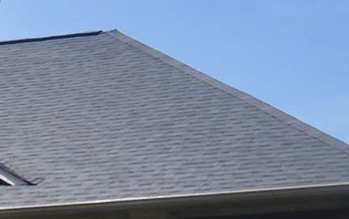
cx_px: 9
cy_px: 336
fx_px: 2046
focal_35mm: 215
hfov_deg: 9.7
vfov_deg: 6.0
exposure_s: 1/320
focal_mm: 20
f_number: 8
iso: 200
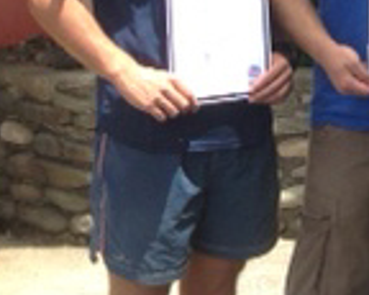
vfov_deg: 9.6
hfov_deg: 11.9
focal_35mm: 152
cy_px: -251
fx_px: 1659
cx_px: 618
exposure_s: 1/521
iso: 50
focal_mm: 4.28
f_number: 2.4
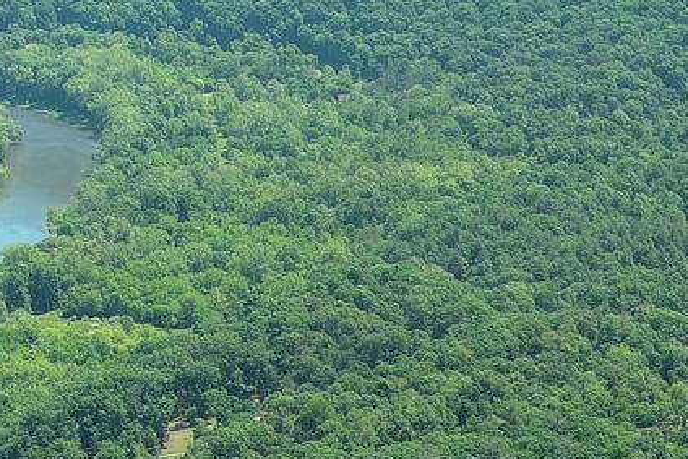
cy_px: 638
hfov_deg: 13.4
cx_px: 1157
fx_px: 2676
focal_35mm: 140
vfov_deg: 9.6
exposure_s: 1/567
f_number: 2.8
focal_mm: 10.57
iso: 100
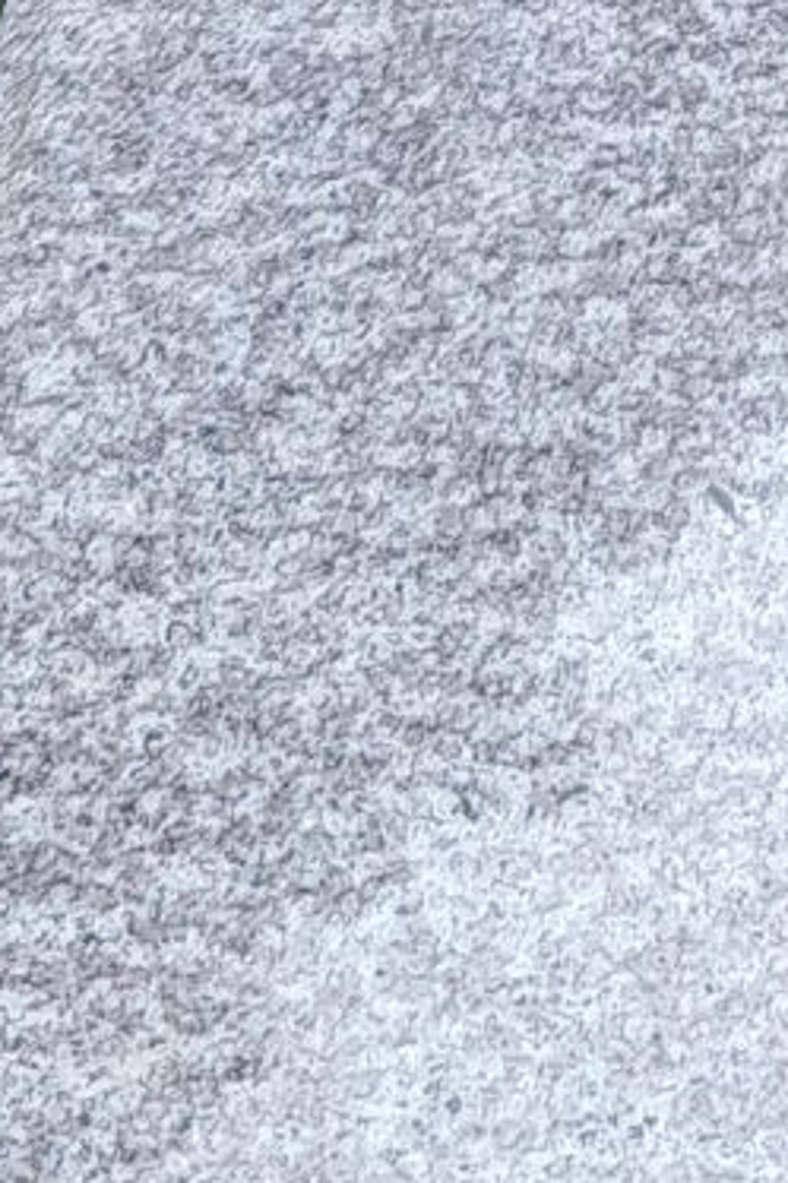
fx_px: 4568
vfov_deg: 13.6
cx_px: 1168
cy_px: -753
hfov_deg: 9.6
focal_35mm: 139
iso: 20
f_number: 2
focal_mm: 4.6
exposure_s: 1/100
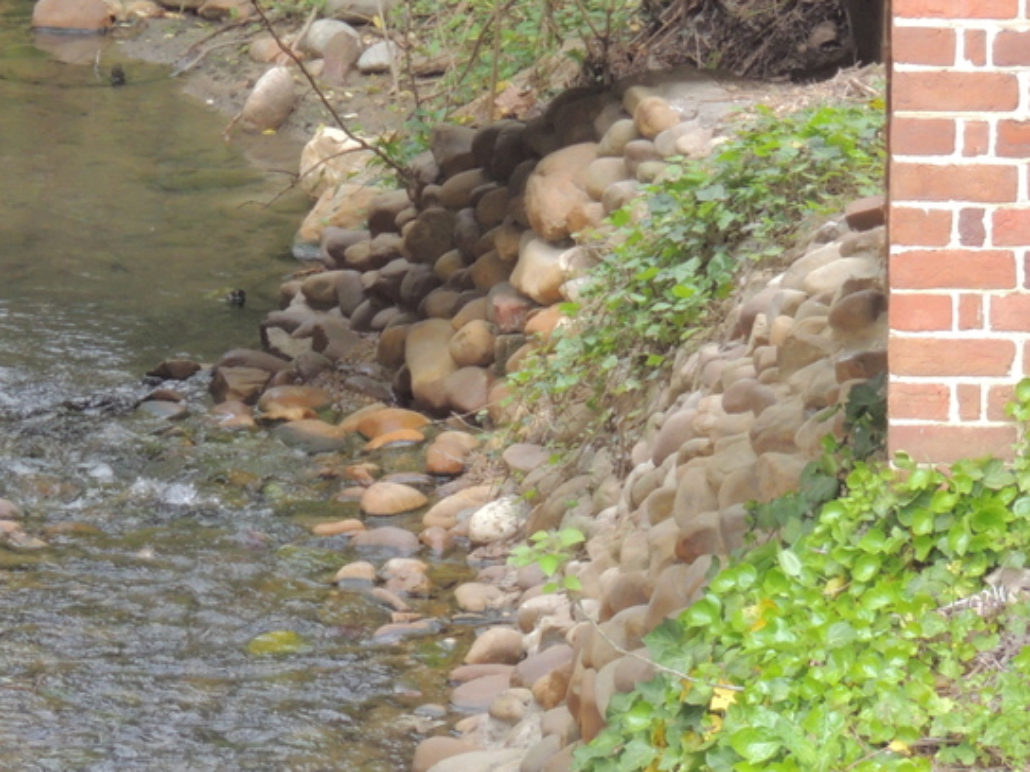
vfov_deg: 4.1
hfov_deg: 5.4
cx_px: 220
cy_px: 342
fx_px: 10861
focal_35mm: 365
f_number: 4.4
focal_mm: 27.6
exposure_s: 1/125
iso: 220
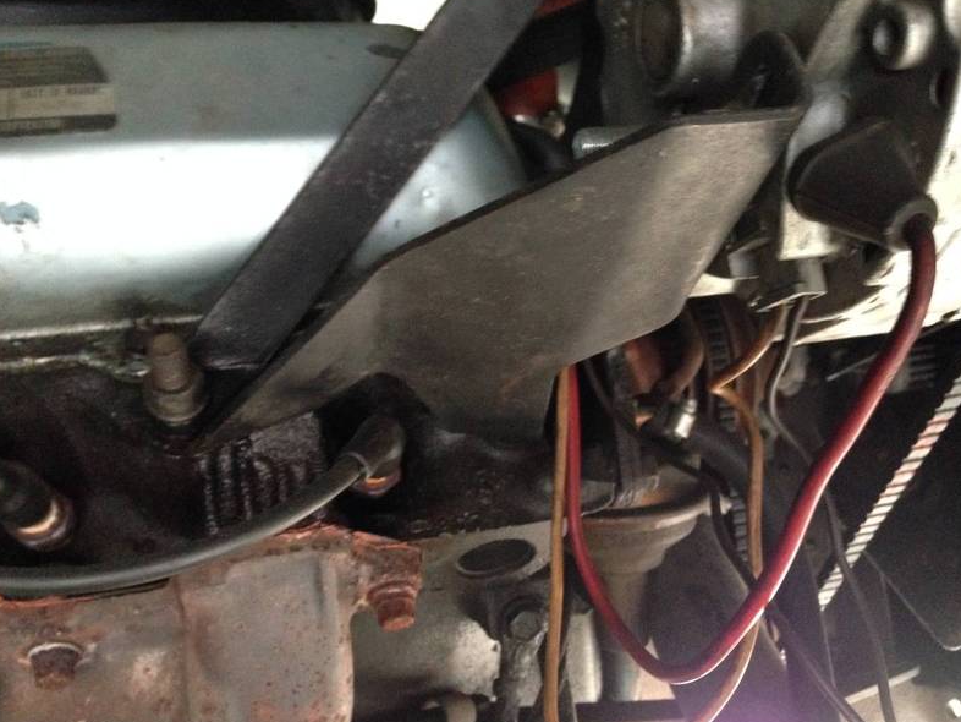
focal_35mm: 34
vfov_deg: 41.8
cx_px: 492
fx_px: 944
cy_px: 359
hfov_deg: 53.9
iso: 640
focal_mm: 4.12
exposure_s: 1/15
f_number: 2.4
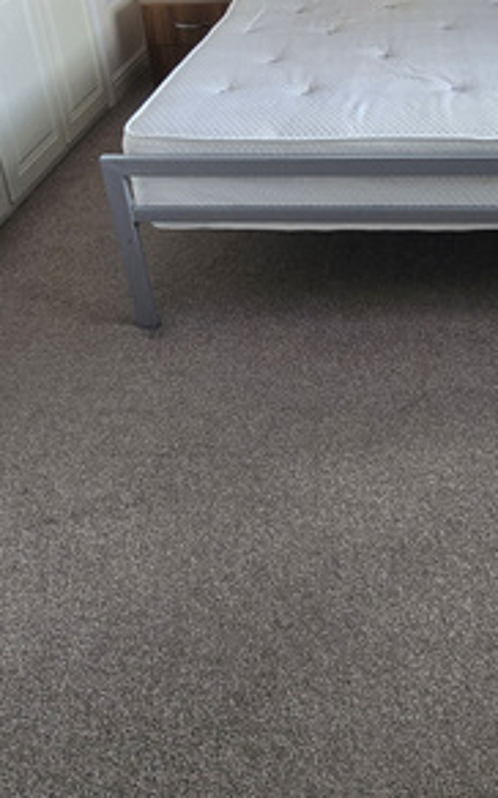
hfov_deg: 36.5
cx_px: 364
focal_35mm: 34
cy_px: 123
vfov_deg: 51.9
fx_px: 740
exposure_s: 1/100
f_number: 2.2
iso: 125
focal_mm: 1.7
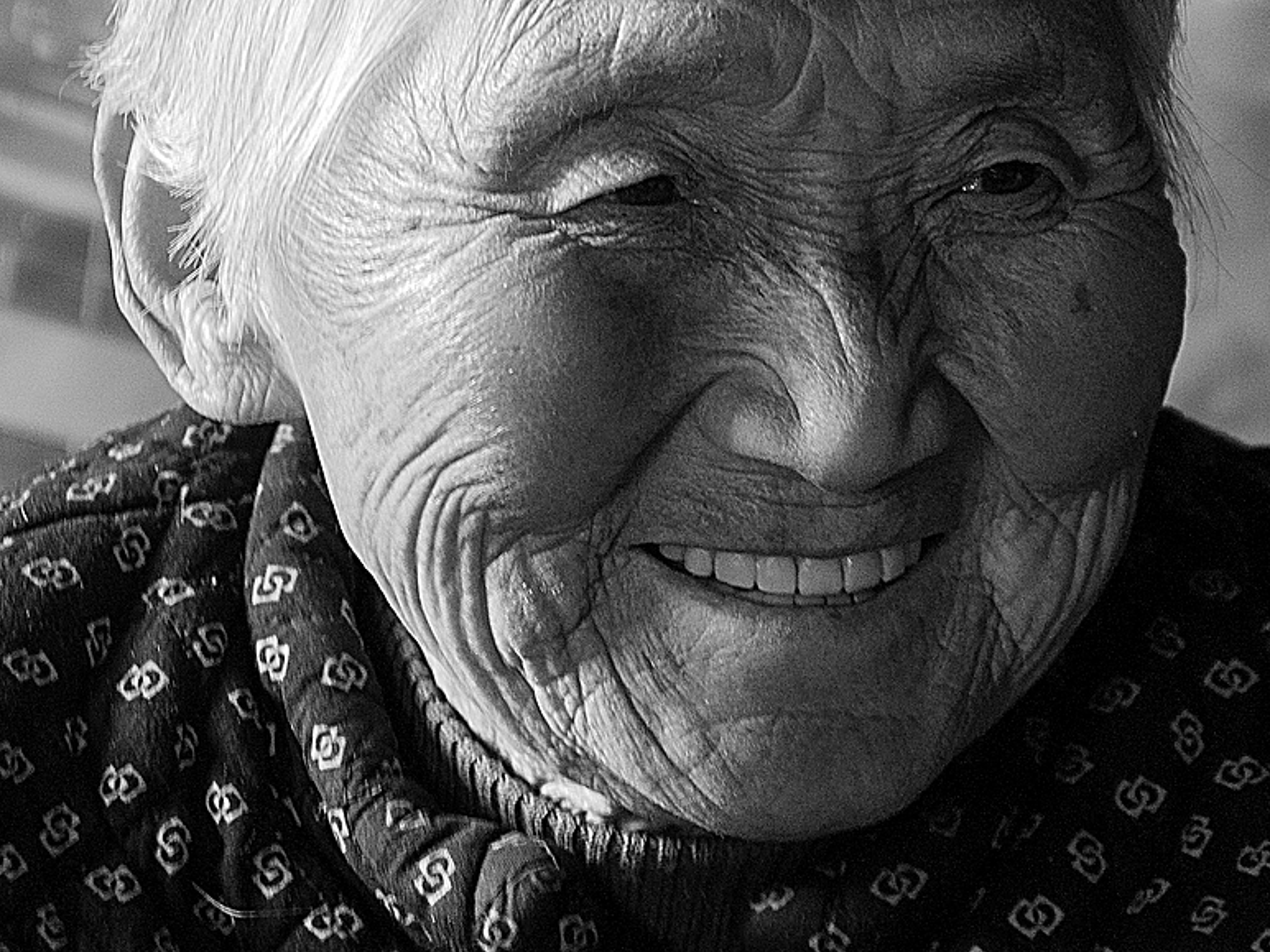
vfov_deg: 5.9
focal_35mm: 251
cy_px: 304
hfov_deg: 7.9
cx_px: 809
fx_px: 9201
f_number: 5.6
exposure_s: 1/20
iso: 1600
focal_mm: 105
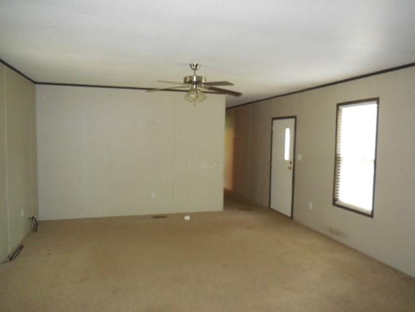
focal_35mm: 25
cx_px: 208
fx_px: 300
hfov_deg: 69.4
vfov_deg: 54.9
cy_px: 156
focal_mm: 4.5
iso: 640
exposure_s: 1/25
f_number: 3.1
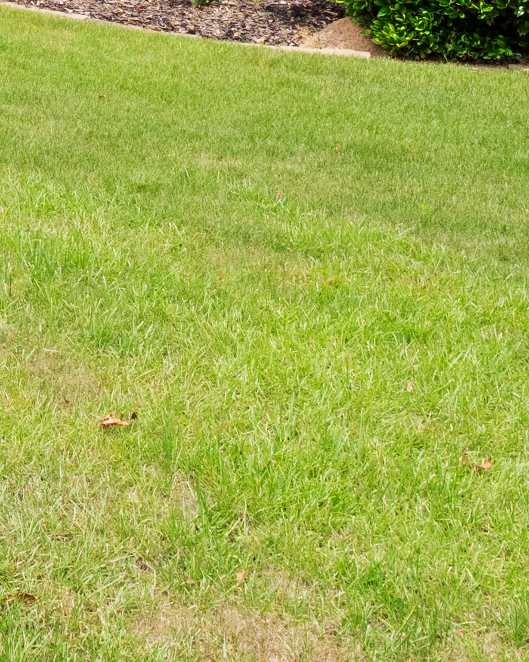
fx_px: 1429
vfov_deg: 22.0
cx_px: -575
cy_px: -306
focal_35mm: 73
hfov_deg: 15.8
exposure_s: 1/250
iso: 200
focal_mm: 8
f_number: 5.6
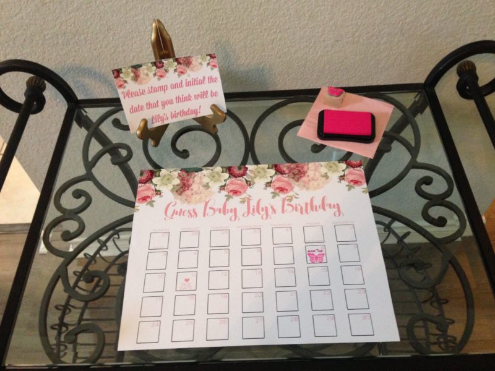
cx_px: 248
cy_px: 186
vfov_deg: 42.9
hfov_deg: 55.4
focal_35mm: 33
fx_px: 472
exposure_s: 1/20
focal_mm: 4.12
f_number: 2.4
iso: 320
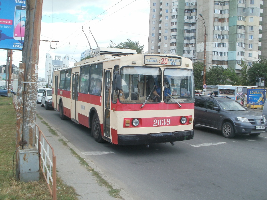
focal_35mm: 36
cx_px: 134
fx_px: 278
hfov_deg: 51.4
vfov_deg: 39.7
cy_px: 100
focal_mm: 6.3
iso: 100
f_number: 5.6
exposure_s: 1/160
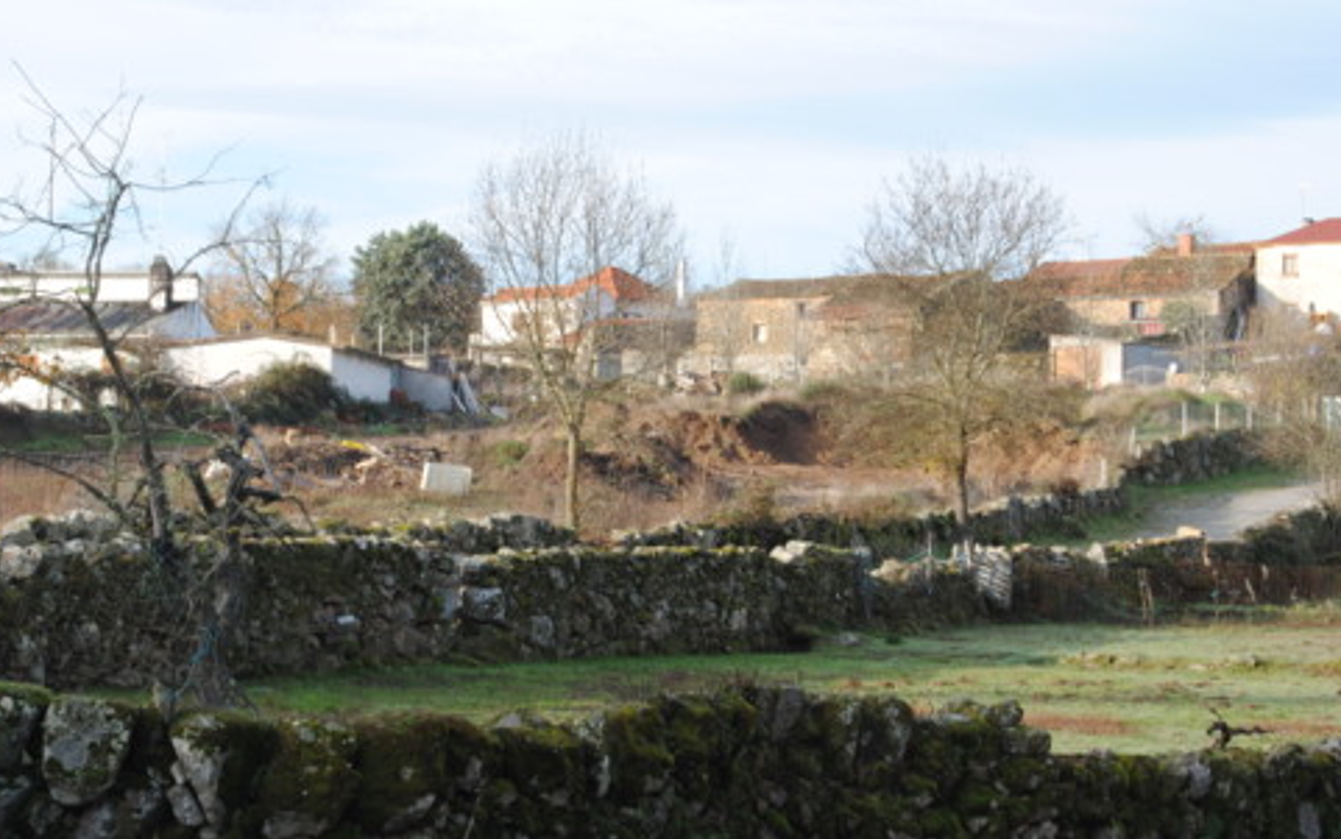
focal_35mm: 88
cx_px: 658
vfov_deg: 14.9
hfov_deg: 23.7
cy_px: 417
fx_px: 3200
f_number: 18
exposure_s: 1/13
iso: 100
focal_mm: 55
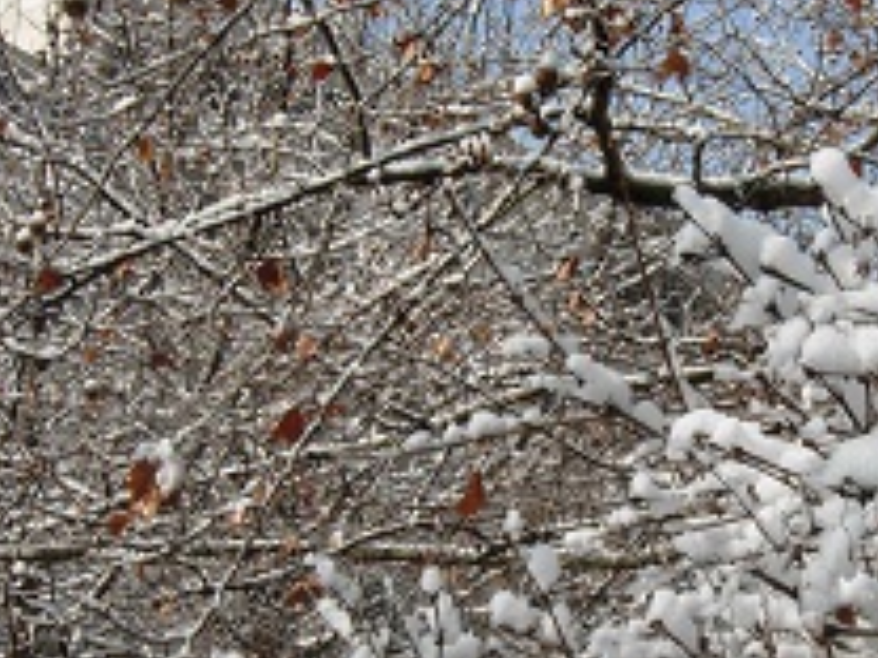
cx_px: 781
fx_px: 2156
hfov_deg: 22.5
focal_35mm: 85
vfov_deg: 17.2
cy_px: 548
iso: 50
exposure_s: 1/256
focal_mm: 7.5
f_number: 4.8
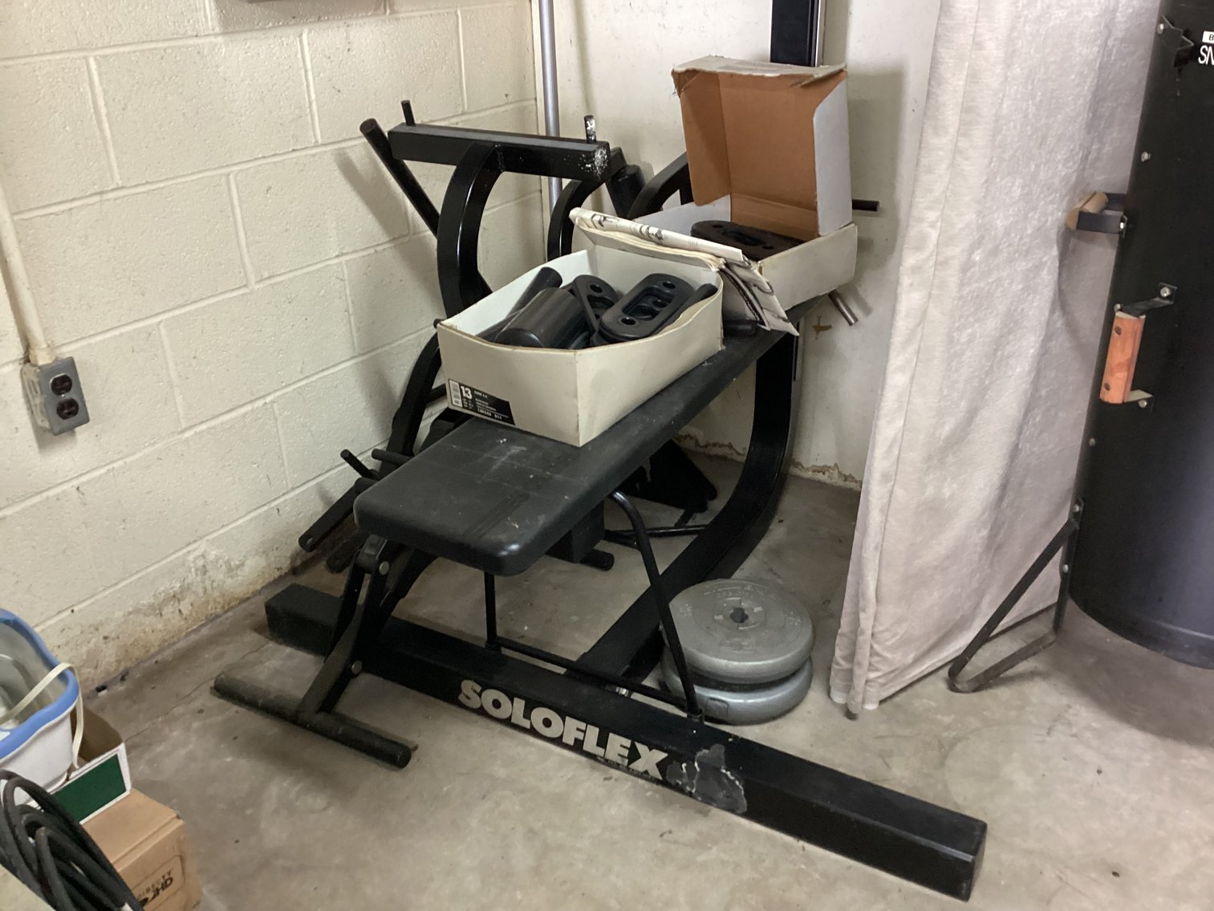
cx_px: 607
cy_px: 456
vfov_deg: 45.4
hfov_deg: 58.3
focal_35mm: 31
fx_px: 1087
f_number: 2.4
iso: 320
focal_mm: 3.3
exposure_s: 1/30
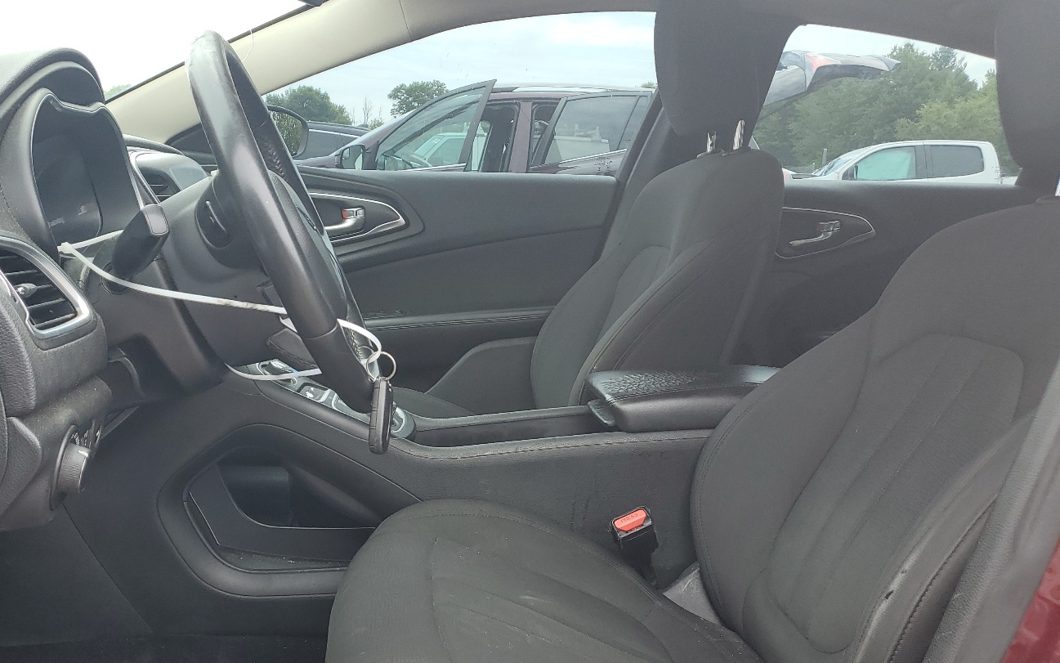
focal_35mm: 34
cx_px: 443
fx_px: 982
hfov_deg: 56.4
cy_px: 444
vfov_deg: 36.9
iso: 50
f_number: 1.5
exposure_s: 1/385
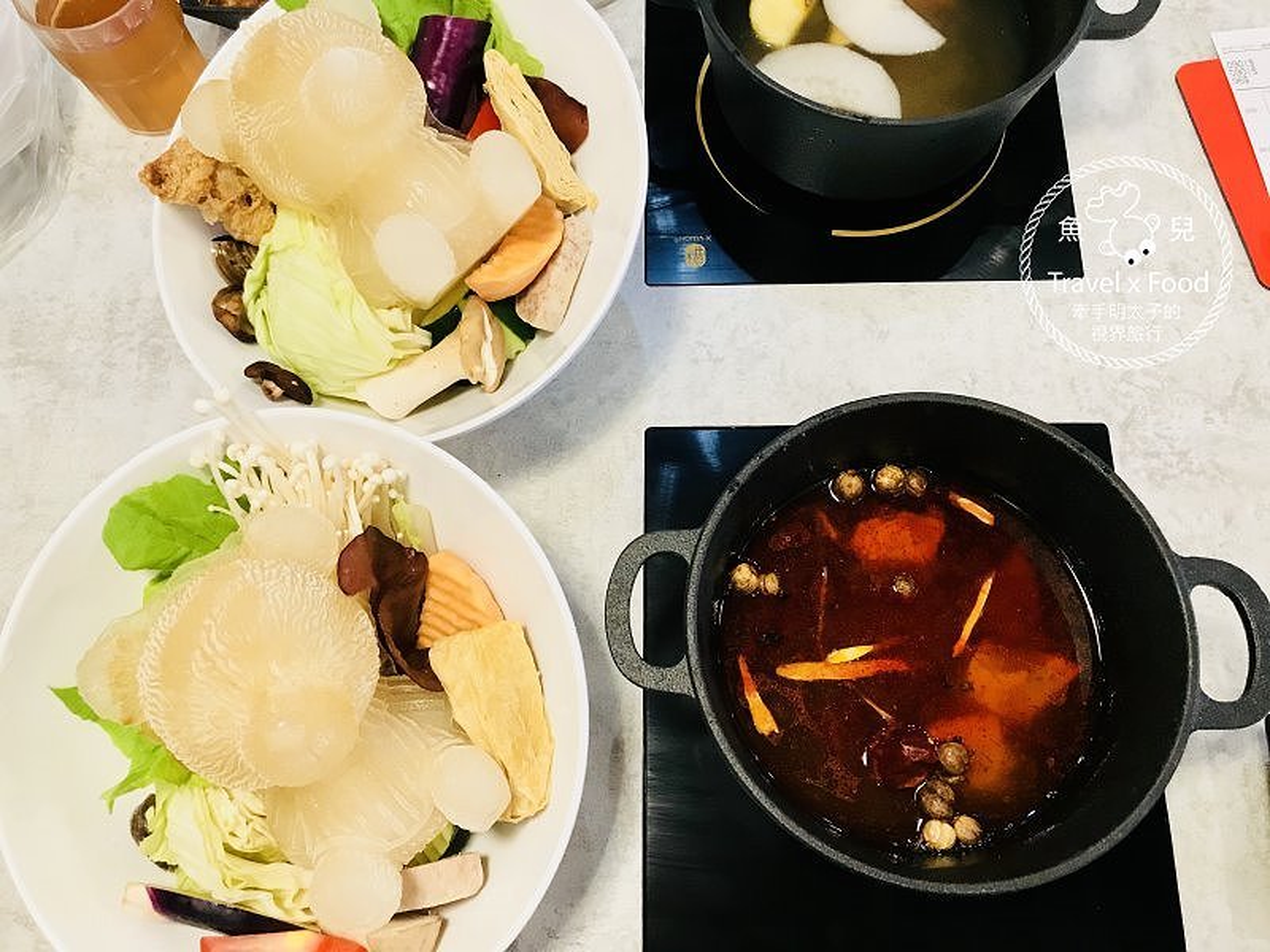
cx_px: 635
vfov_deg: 49.7
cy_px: 476
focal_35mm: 28
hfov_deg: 63.4
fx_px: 1027
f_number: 1.8
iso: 40
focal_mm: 3.99
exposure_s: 1/30
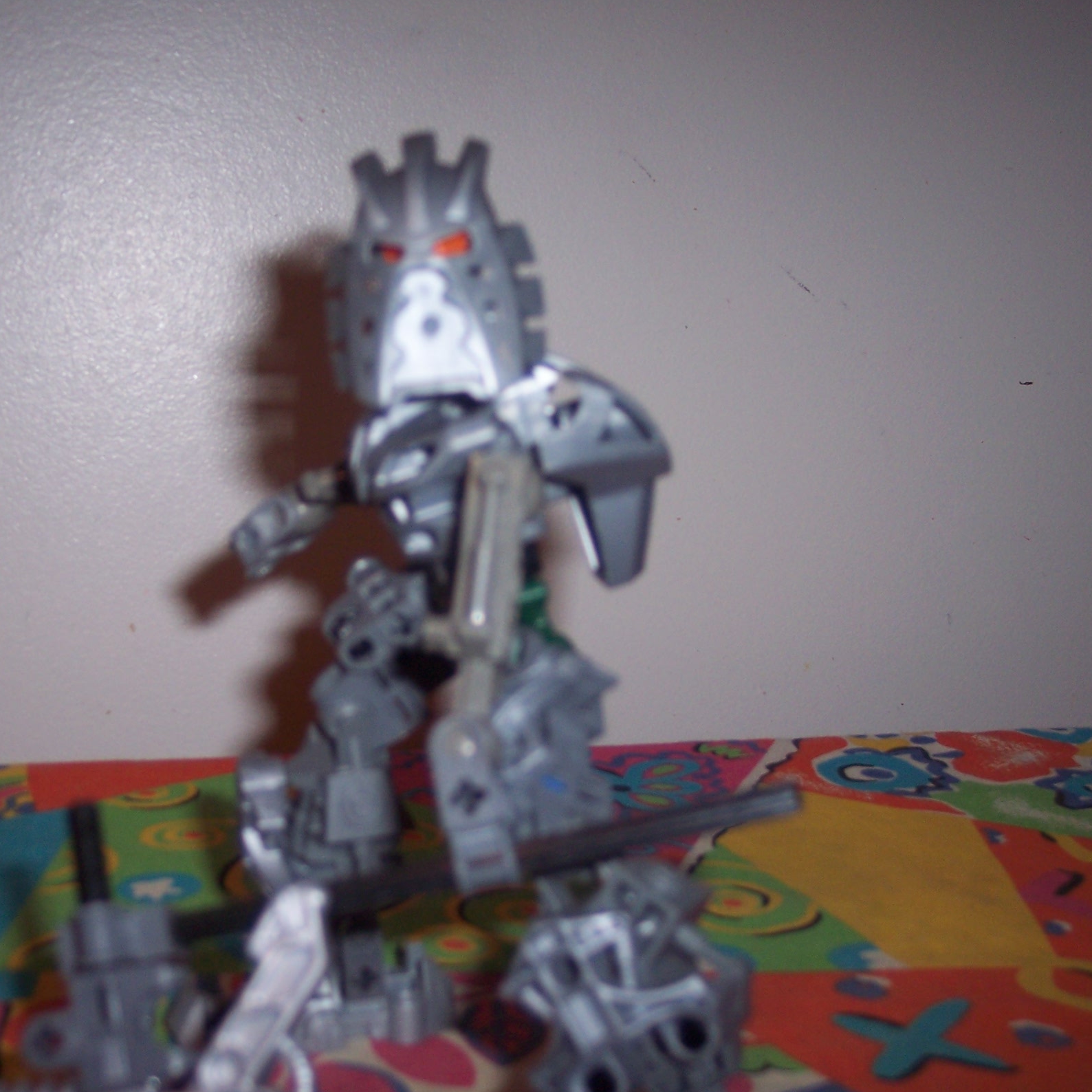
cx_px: 423
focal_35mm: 50
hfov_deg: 33.9
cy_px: 570
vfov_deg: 34.0
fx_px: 1785
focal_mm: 8
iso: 100
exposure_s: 1/60
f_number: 2.8
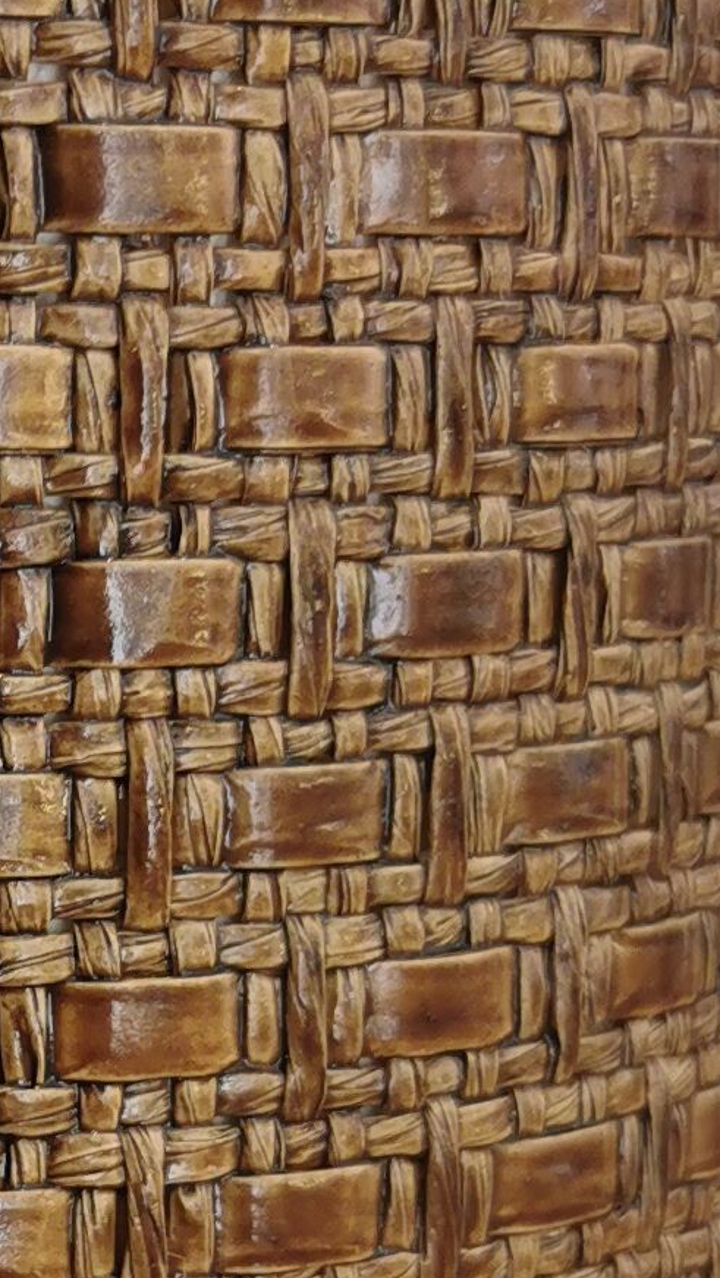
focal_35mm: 123
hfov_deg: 9.7
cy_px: 813
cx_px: -226
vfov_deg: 17.4
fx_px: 4171
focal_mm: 5.58
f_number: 1.8
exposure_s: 1/176
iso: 50
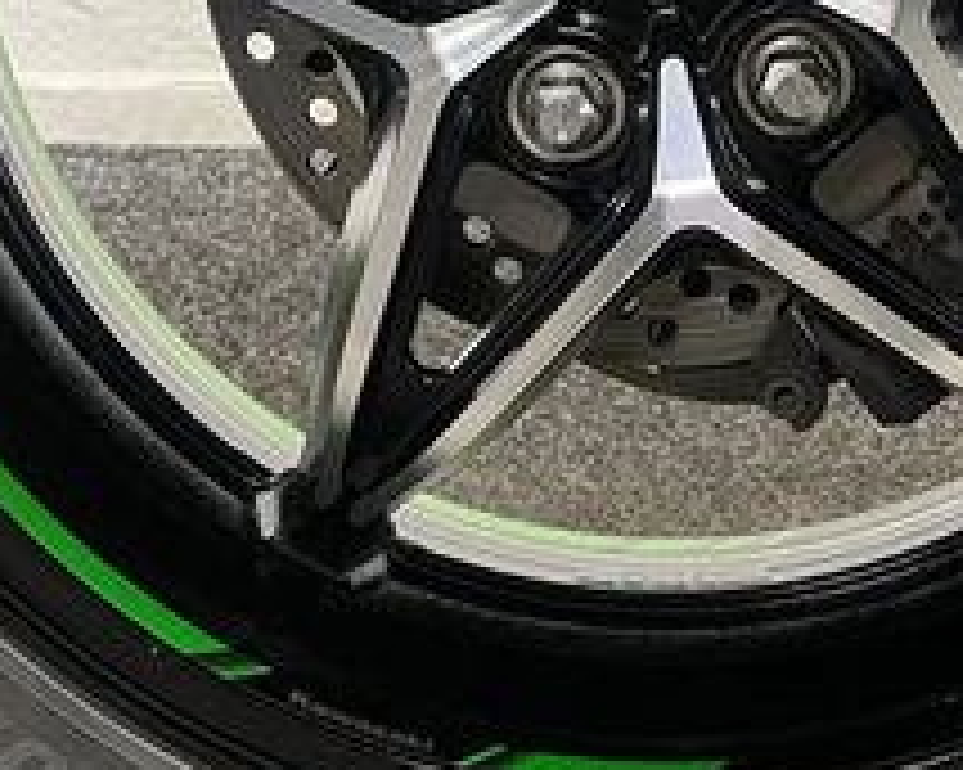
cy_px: 36
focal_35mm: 76
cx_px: 680
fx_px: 2165
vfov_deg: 19.7
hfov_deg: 24.9
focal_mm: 5.1
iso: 640
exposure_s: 1/33
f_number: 1.6
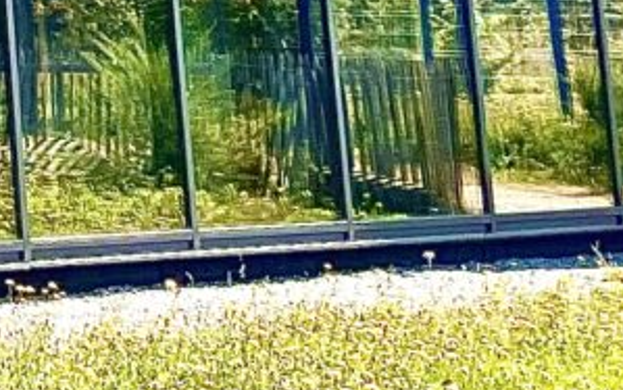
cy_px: -684
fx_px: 3006
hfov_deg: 9.9
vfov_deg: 6.8
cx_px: -1046
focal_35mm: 177
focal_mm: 5.1
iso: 50
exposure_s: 1/4149
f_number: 1.6
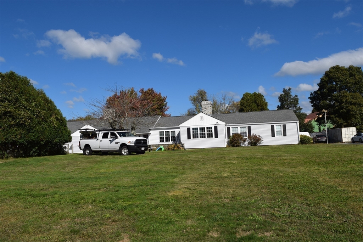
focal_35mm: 27
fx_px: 272
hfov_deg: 67.4
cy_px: 121
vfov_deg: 47.9
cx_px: 182
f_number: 11
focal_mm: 18
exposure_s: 1/500
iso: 200
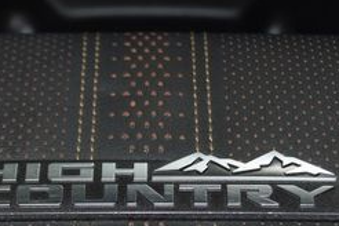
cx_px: 146
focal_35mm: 156
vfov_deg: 8.8
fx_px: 1469
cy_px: 212
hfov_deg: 13.2
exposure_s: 1/60
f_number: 5.3
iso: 1600
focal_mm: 40
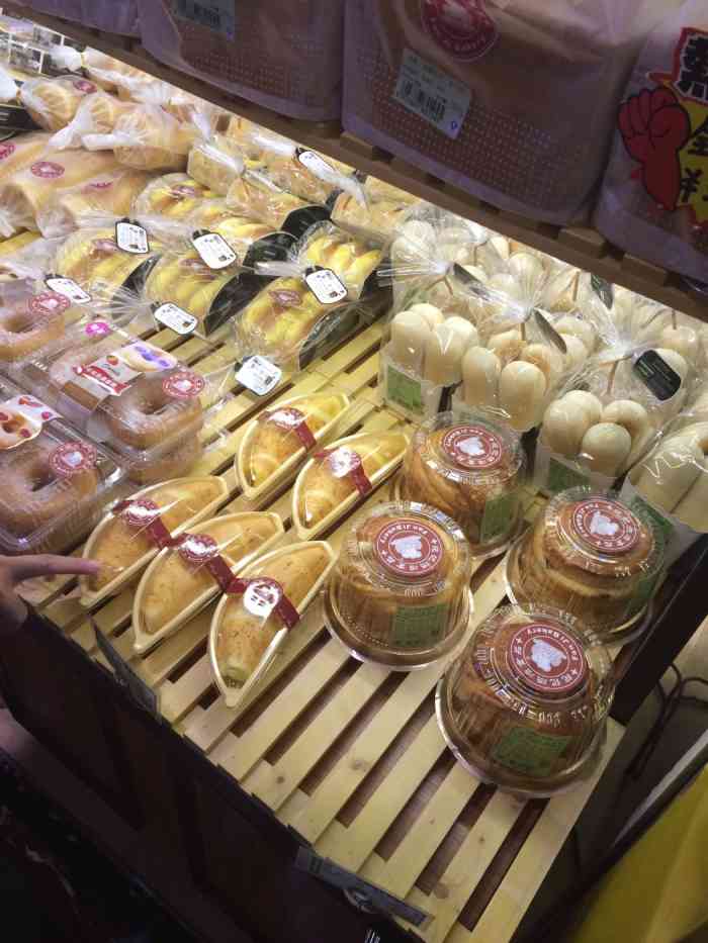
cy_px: 472
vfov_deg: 61.7
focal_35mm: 29
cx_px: 354
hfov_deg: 48.2
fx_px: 791
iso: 50
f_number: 2.2
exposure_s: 1/30
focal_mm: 4.15
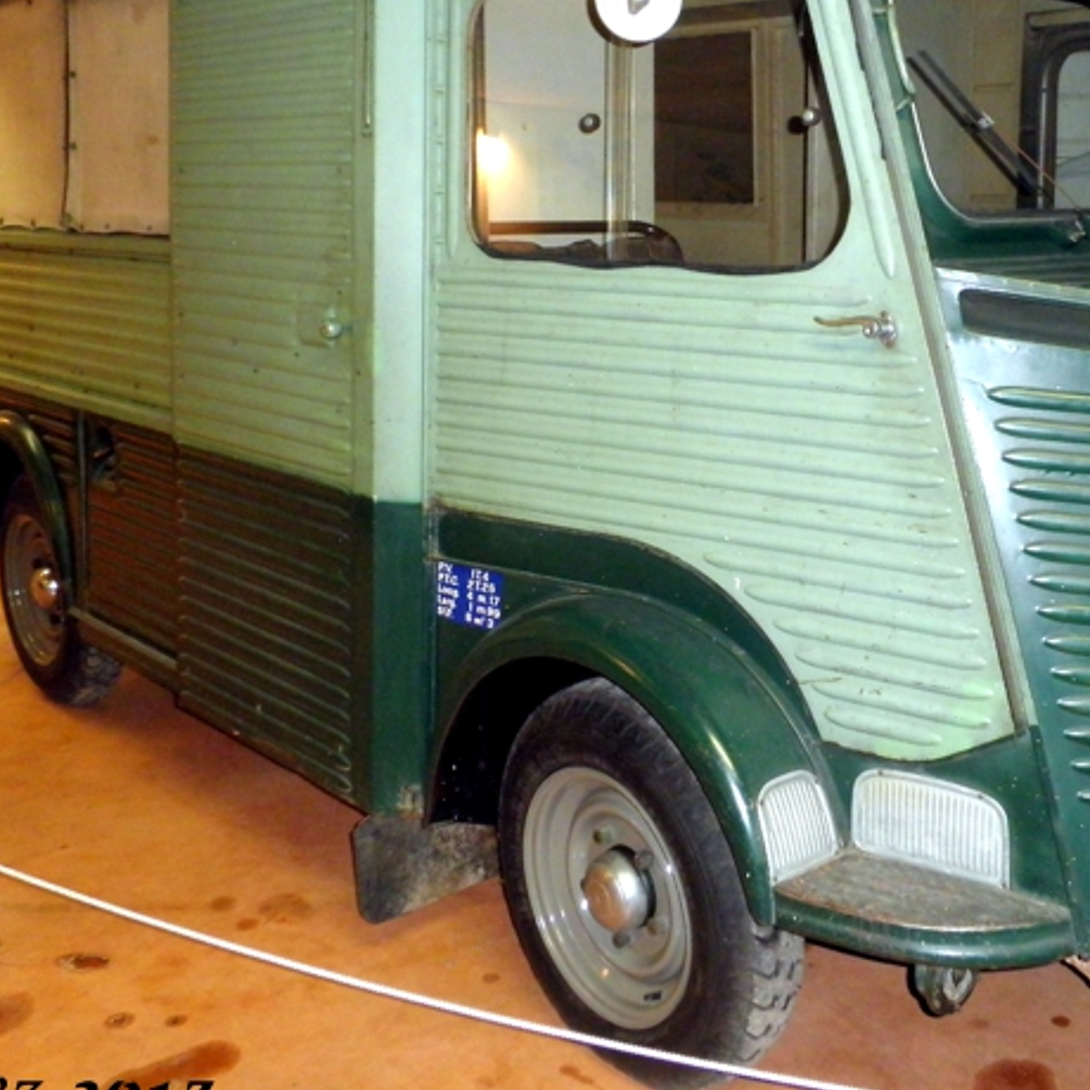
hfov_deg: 41.3
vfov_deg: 41.7
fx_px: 1425
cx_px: 732
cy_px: 434
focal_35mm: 40
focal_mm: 4.7
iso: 320
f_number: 2.8
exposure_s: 1/30
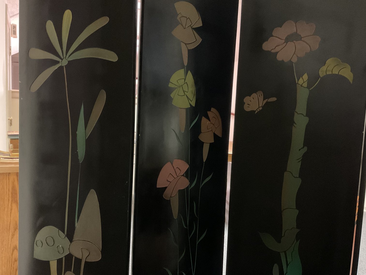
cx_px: 183
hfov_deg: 61.7
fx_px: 307
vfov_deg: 48.2
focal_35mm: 29
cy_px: 138
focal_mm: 3
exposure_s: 1/15
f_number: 1.8
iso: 800
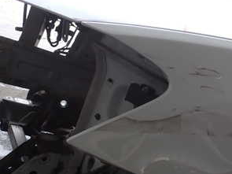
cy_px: 135
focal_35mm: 61
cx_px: 223
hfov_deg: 29.9
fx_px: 409
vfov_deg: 23.7
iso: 100
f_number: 3.2
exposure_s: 1/80
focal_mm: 5.4
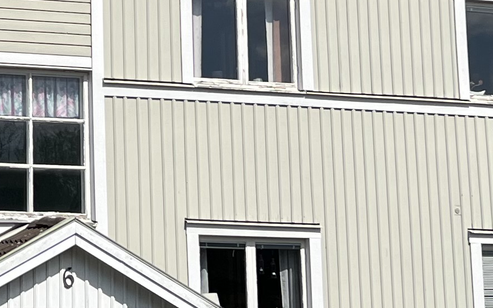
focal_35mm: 125
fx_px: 1680
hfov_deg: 16.1
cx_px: -88
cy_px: -47
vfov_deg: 10.3
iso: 50
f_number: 1.5
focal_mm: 5.7
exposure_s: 1/8696
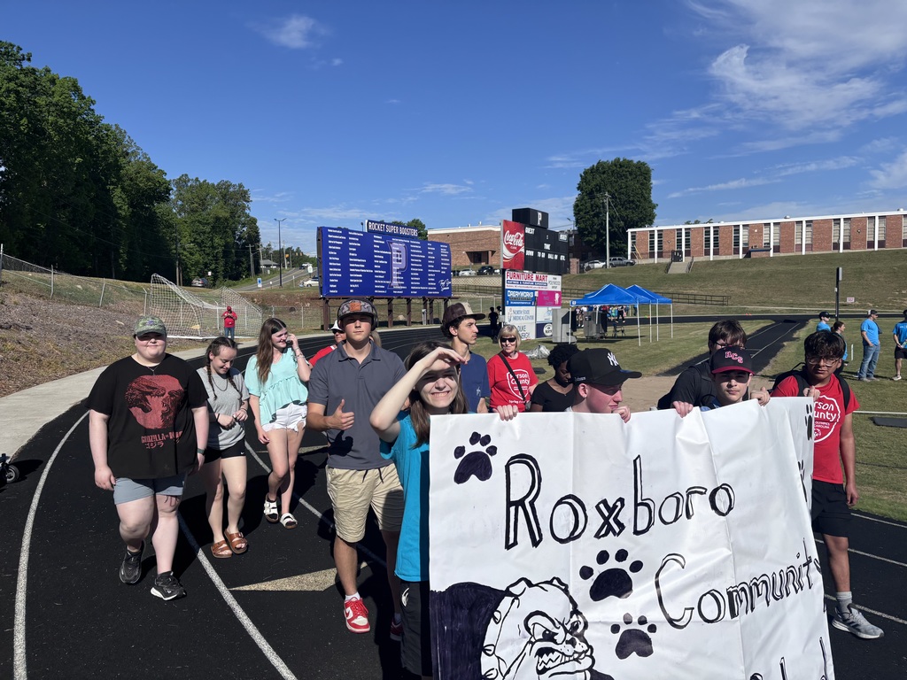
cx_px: 454
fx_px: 681
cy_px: 340
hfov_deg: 67.3
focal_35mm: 26
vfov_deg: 53.1
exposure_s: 1/5618
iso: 50
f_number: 1.6
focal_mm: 5.96
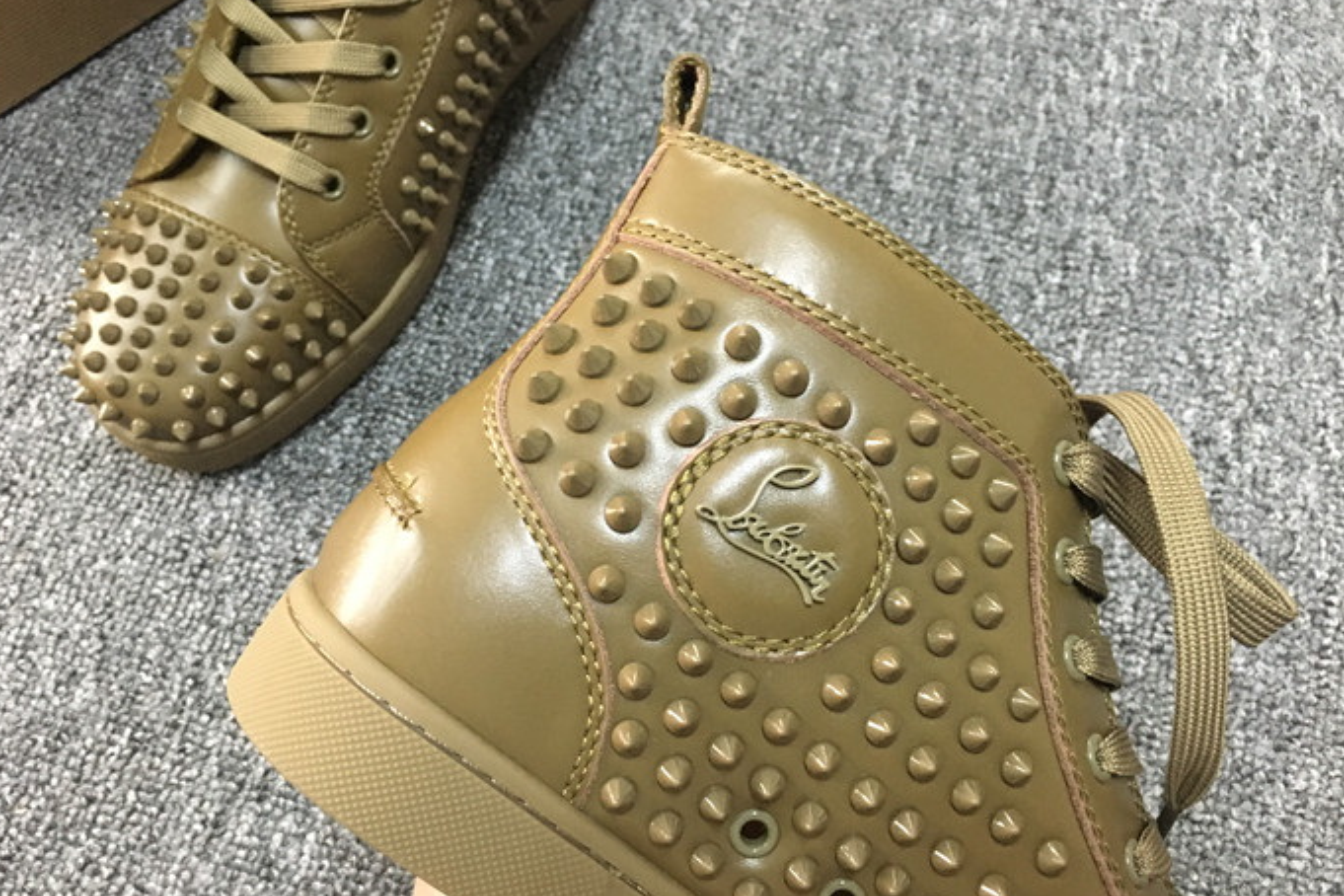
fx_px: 1157
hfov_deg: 60.3
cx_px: 665
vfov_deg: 42.3
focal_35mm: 31
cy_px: 475
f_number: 2.2
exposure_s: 1/17
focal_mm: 4.15
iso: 250
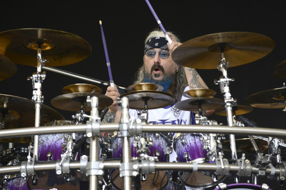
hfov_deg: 10.3
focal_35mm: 200
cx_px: 143
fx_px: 1588
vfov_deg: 6.9
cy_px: 95
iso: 1000
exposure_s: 1/640
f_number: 4.5
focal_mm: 200
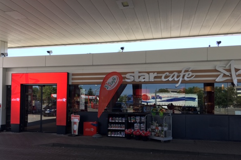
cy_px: 95
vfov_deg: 39.8
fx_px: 221
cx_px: 111
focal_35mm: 33
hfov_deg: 57.2
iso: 25
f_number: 2.2
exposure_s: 1/370
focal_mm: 4.15
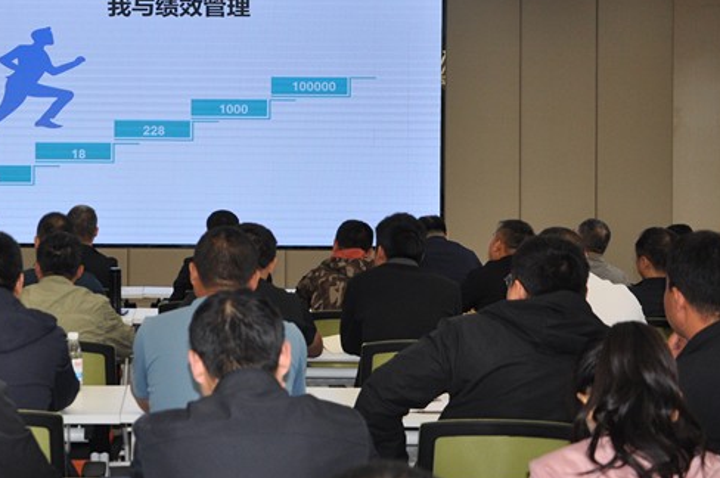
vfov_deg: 21.1
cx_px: 146
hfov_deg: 30.7
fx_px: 1278
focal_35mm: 64
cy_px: 175
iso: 560
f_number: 4
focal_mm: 26
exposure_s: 1/125
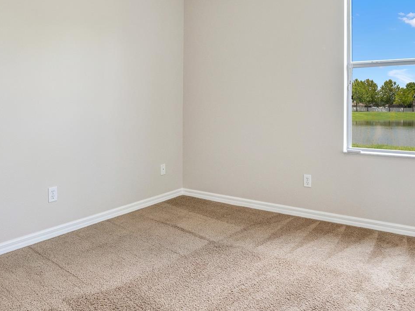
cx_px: 234
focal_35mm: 26
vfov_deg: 52.4
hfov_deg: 67.0
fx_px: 312
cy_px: 113
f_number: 7.1
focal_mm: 16
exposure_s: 1/60
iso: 640
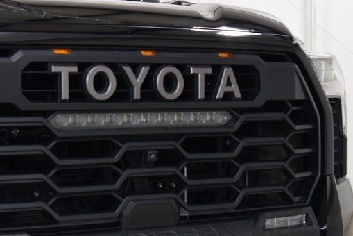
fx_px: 961
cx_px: 147
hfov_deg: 20.8
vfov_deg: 14.0
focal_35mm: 98
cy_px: 123
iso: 1600
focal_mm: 52
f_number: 5
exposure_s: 1/60
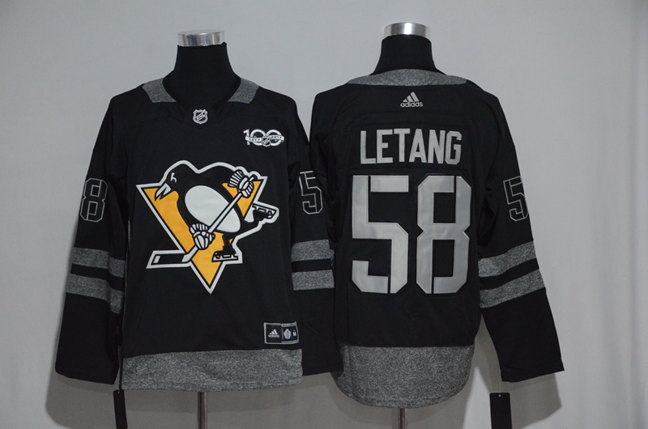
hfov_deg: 26.0
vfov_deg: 17.4
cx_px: 324
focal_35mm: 78
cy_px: 214
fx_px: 1401
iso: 4000
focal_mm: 52
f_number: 4.8
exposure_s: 1/50
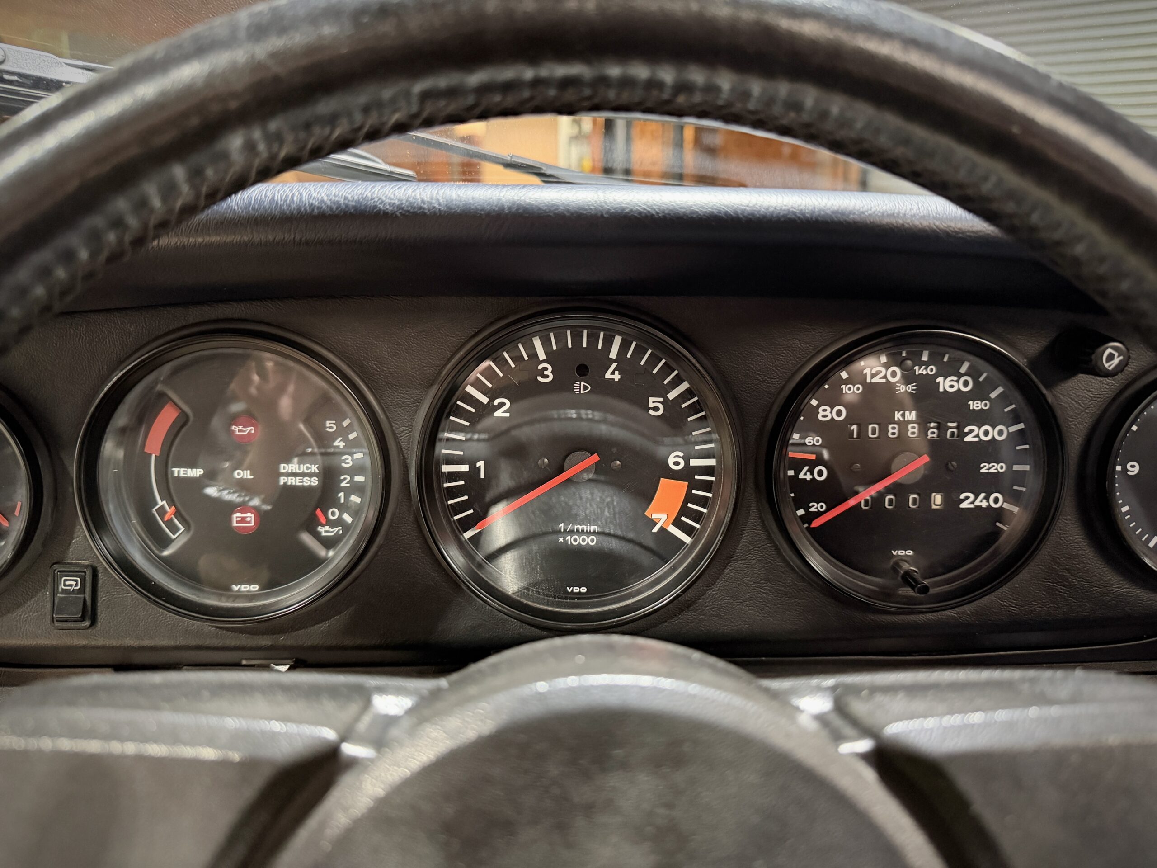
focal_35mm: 24
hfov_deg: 71.6
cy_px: 434
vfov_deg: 56.8
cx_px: 578
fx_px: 802
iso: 1000
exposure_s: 1/32
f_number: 1.78
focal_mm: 6.76
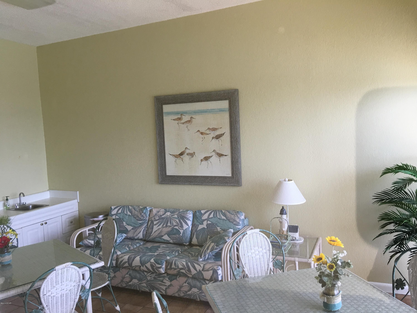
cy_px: 156
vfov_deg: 48.2
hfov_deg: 61.7
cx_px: 208
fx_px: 349
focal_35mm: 29
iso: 32
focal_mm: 4.15
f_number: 2.2
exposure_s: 1/15
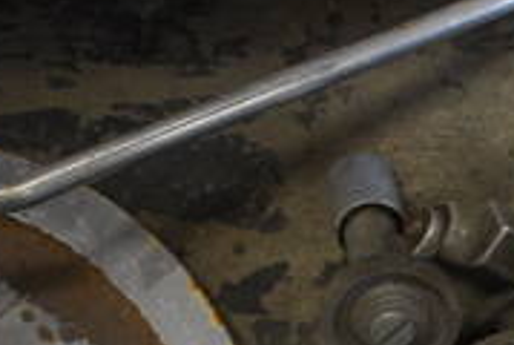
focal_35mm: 92
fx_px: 1316
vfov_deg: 14.1
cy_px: 494
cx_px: 649
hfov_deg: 20.4
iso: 900
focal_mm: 18
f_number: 3.5
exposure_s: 1/125
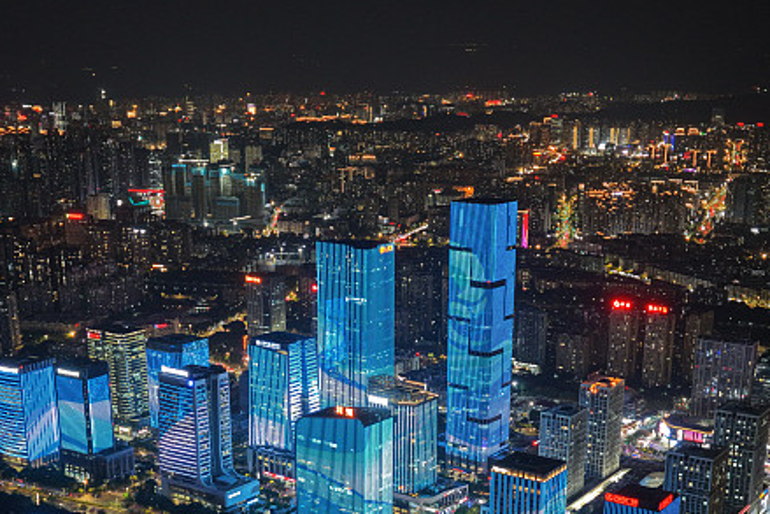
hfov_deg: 38.9
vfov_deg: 25.7
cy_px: 464
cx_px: 391
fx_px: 1091
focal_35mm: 51
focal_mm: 14.45
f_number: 2
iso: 1000
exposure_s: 1/12.5
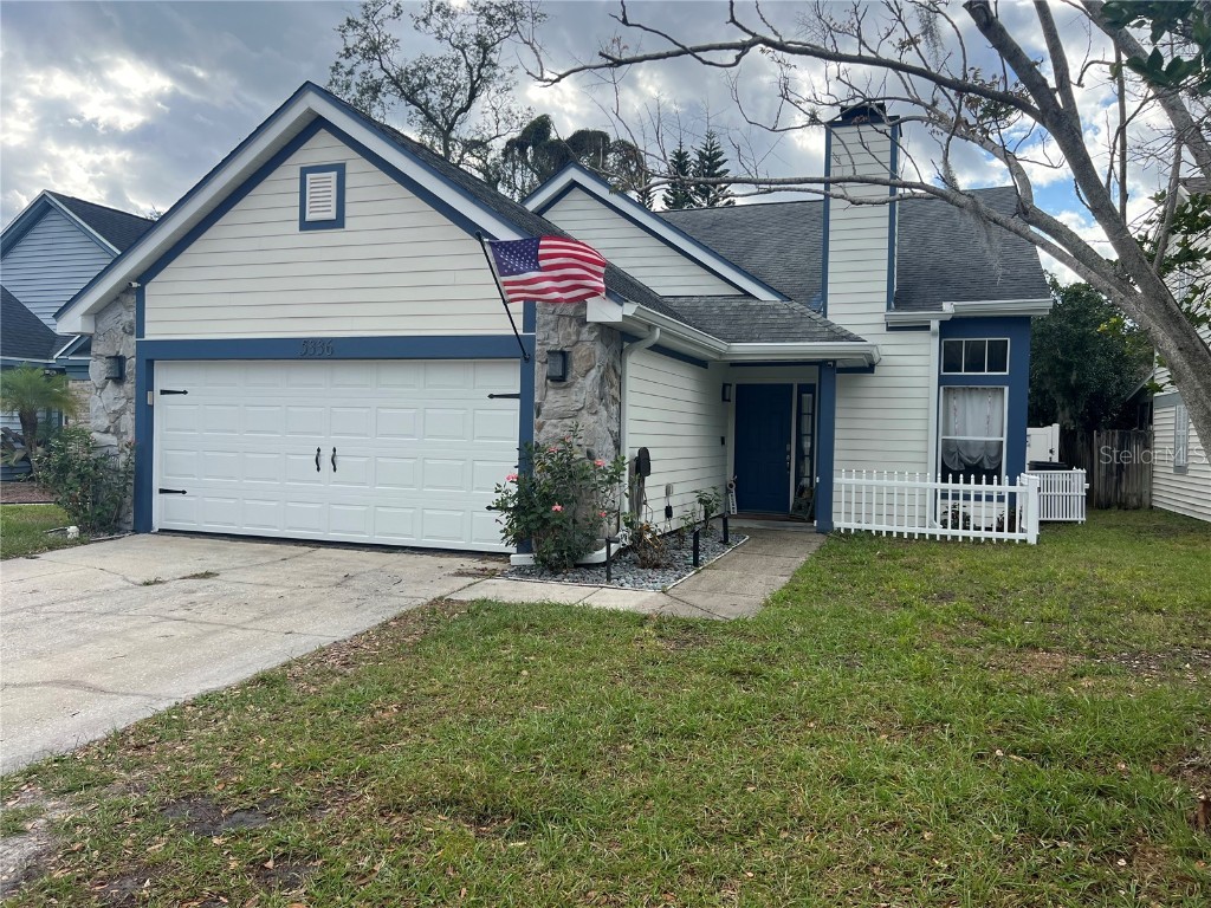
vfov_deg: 53.1
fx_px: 910
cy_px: 454
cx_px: 606
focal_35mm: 26
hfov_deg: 67.3
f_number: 1.5
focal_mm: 5.7
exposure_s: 1/1645
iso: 50
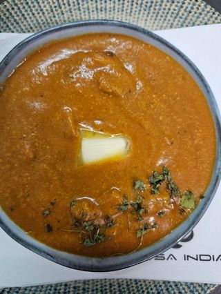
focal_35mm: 23
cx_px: 110
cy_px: 147
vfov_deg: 73.9
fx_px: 196
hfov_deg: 58.9
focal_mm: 5.4
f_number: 1.8
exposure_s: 1/50
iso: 640
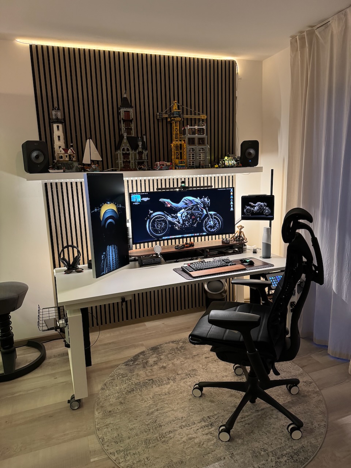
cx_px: 176
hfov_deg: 56.8
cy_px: 234
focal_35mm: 24
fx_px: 324
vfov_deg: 71.6
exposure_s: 1/59
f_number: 1.78
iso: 640
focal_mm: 6.76
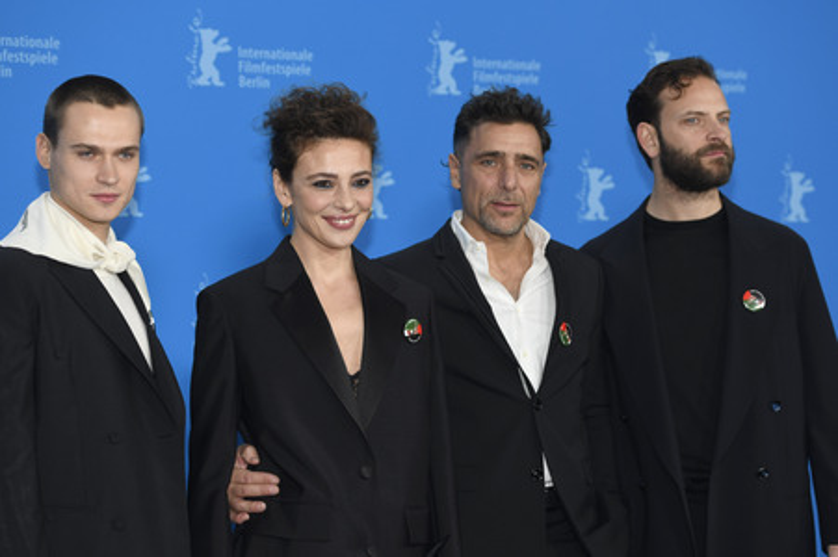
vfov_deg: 16.6
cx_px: 419
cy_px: 278
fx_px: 1907
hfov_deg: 24.8
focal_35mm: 82
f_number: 4
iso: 640
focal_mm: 82
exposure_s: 1/400
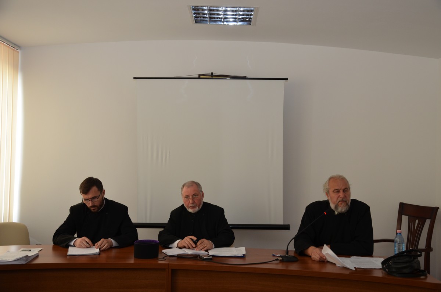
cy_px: 146
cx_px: 220
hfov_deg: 49.6
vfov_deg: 34.1
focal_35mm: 39
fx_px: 477
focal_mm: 26
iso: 450
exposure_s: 1/60
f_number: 4
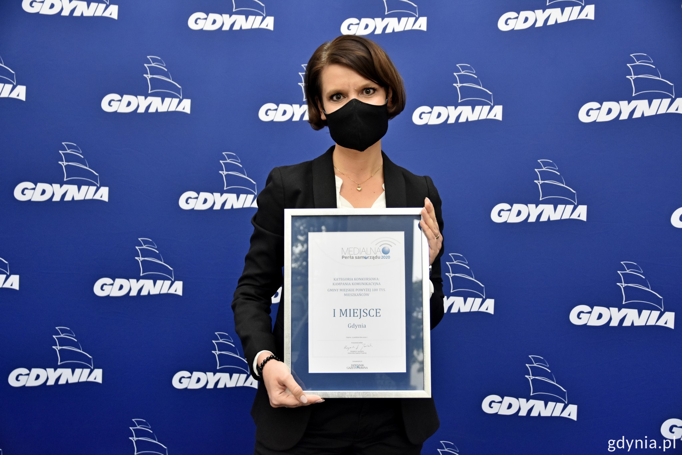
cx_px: 341
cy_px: 228
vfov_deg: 34.2
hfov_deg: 49.6
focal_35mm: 39
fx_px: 739
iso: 800
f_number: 3.2
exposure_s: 1/400
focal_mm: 26
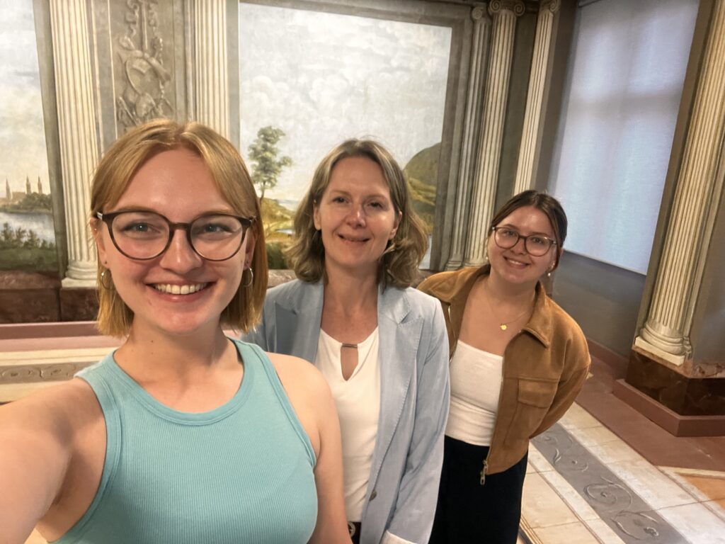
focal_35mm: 23
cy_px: 272
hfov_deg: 73.9
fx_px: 482
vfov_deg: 58.9
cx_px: 362
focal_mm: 2.71
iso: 320
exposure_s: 1/33
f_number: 2.2
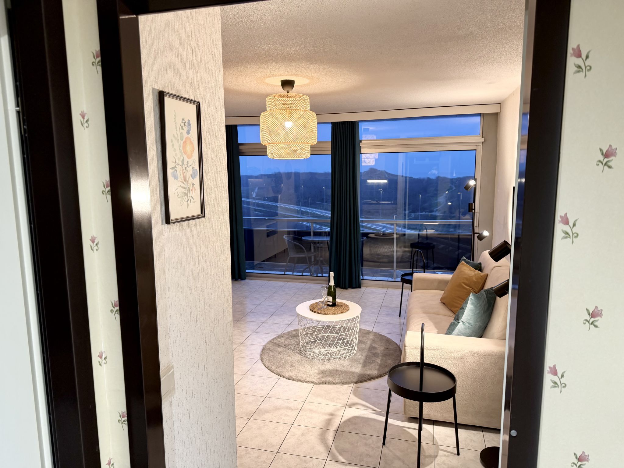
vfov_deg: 56.8
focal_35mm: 24
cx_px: 312
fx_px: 433
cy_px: 234
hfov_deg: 71.6
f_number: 1.78
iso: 125
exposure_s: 1/50
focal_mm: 6.76
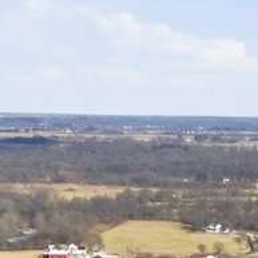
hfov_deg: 10.9
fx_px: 1332
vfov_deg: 9.8
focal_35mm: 158
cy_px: 612
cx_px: 278
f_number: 1.7
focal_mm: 6.7
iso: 100
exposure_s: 1/2500
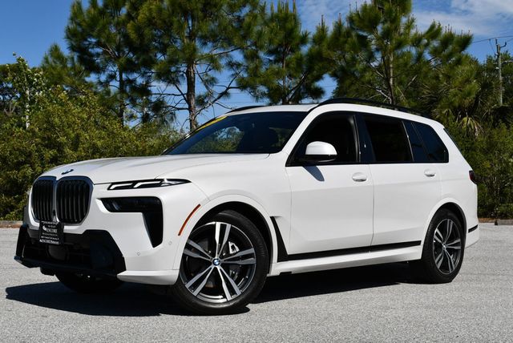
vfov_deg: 26.0
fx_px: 742
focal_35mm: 52
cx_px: 256
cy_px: 172
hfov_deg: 38.2
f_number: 10
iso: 100
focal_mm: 26
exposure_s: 1/400
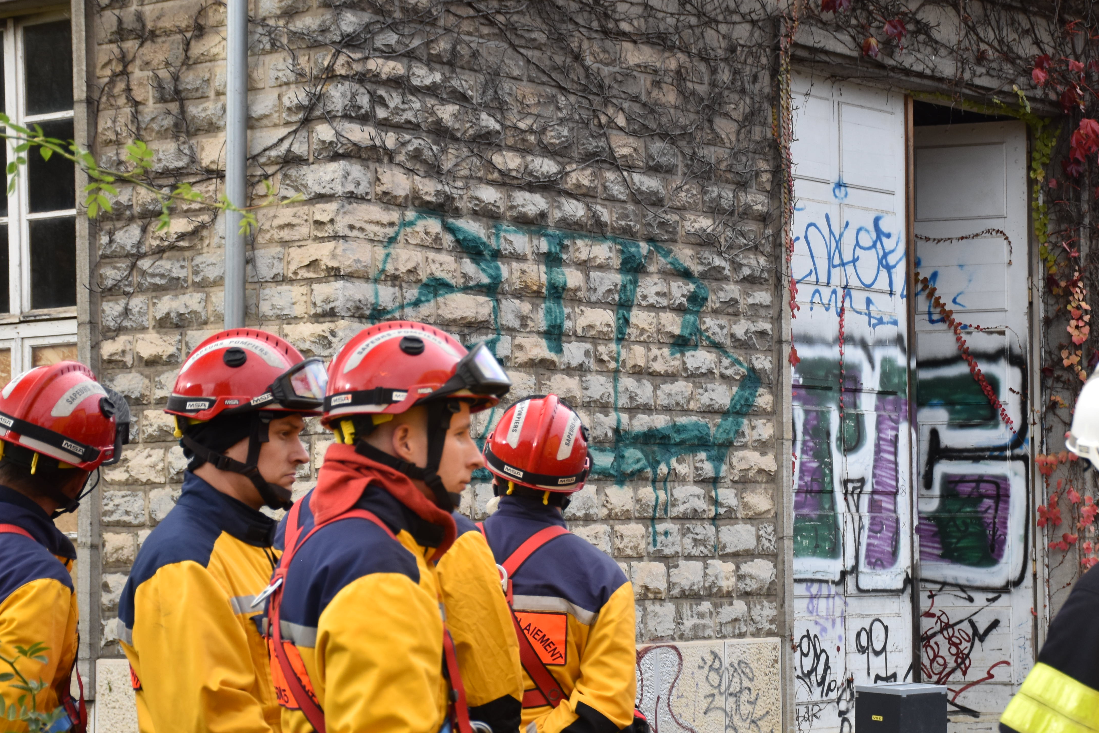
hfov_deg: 21.7
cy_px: 416
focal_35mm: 94
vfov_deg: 14.6
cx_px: 655
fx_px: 2860
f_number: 5.6
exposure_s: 1/125
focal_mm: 45
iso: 400
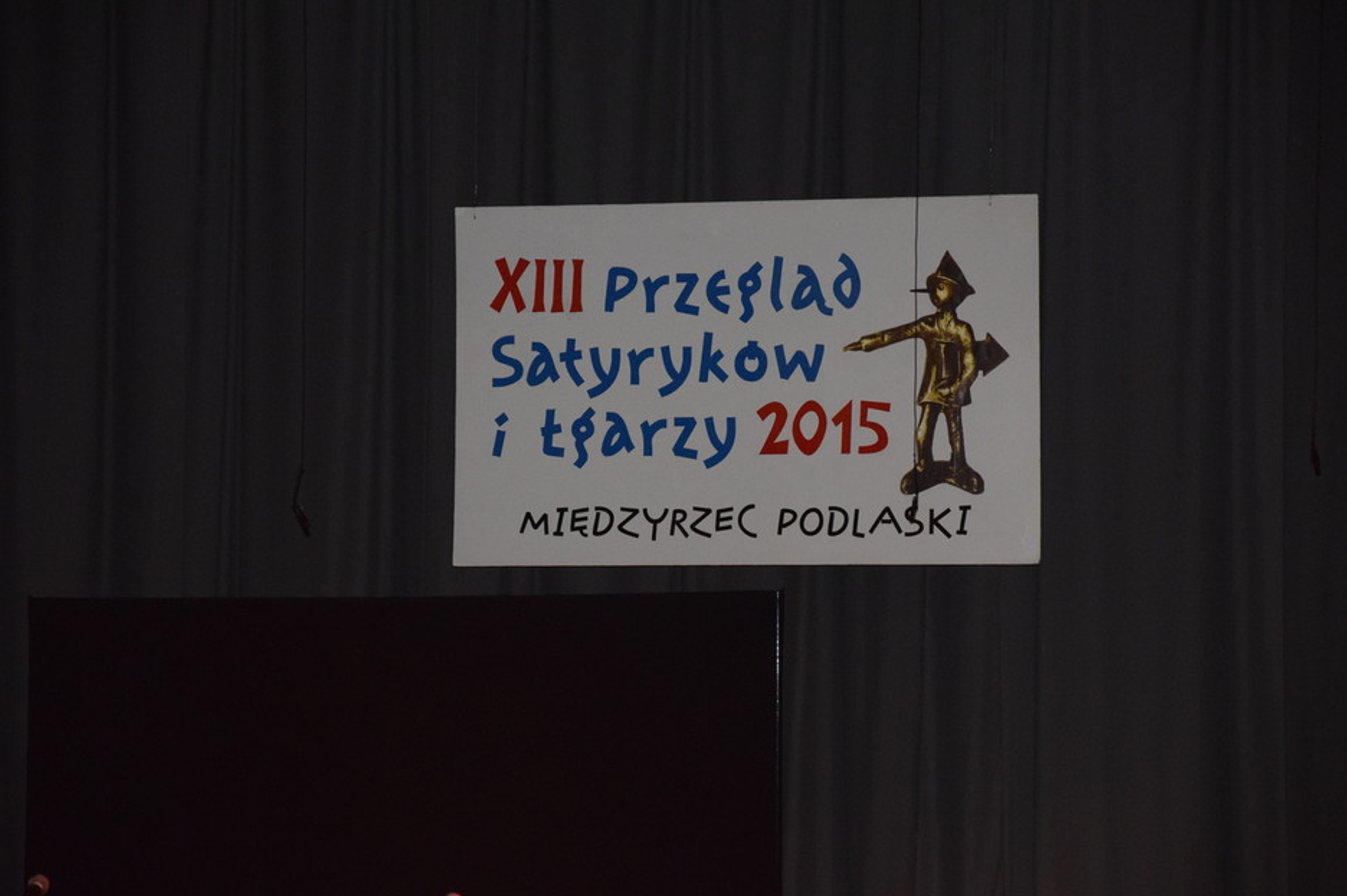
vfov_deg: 8.5
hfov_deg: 12.7
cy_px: 445
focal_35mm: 162
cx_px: 663
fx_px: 6040
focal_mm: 105
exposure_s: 1/60
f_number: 5.6
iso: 3200
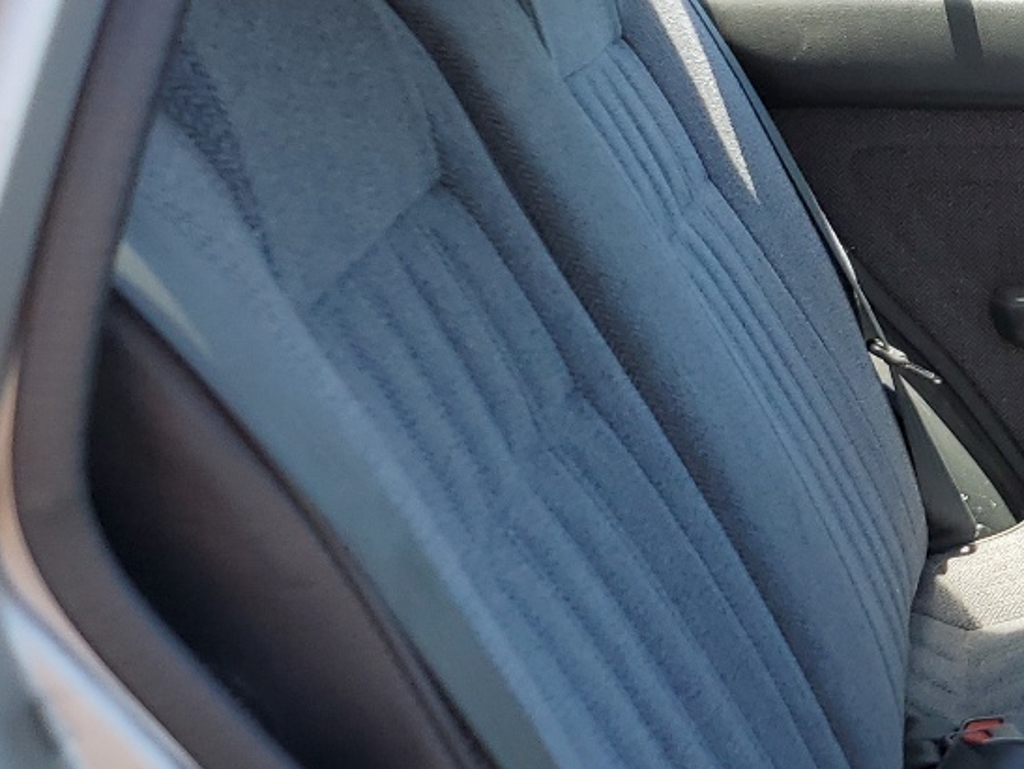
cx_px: 1368
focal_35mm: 76
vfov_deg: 19.3
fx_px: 2250
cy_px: 524
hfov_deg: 22.6
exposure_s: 1/556
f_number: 1.5
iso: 50
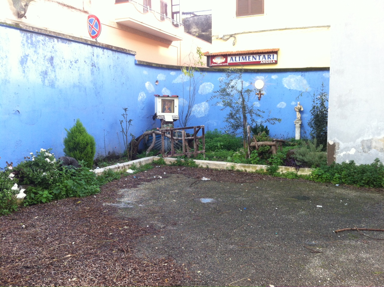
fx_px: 388
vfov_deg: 40.6
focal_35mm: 35
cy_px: 144
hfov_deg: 52.7
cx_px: 192
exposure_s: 1/100
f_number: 2.8
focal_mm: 3.85
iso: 80
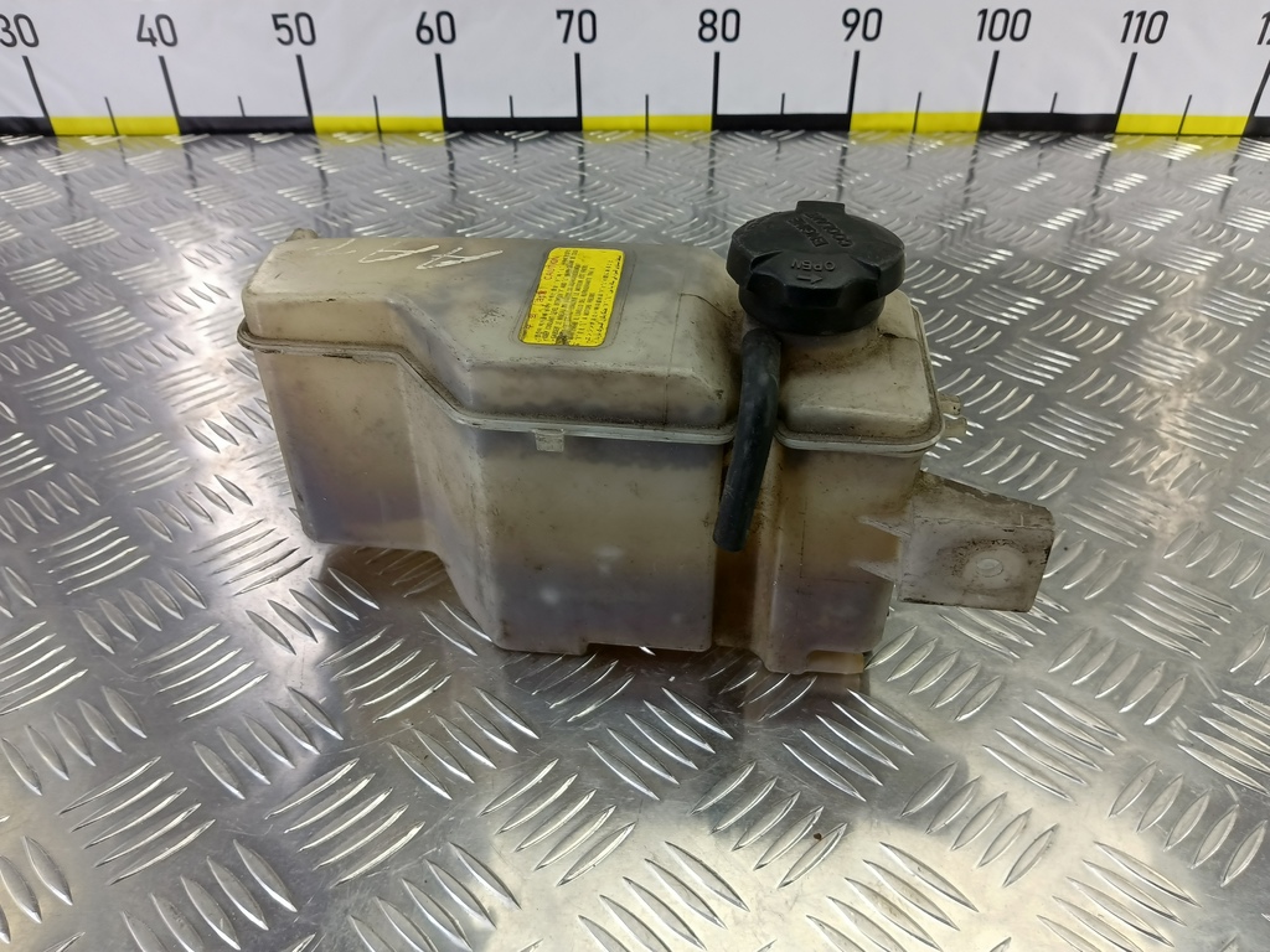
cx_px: 635
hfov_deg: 73.9
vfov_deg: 58.9
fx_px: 844
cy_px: 476
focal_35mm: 23
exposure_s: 1/50
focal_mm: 4.11
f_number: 1.6
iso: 99
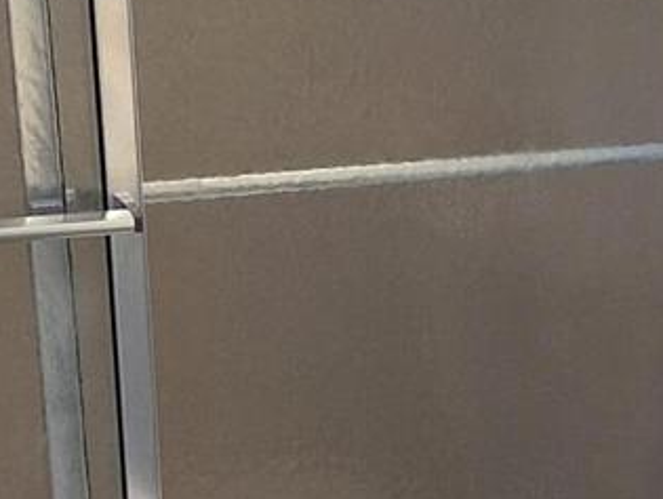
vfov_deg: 13.1
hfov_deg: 16.8
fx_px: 2148
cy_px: 440
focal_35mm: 112
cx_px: 787
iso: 50
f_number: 1.8
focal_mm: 5.54
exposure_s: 1/60
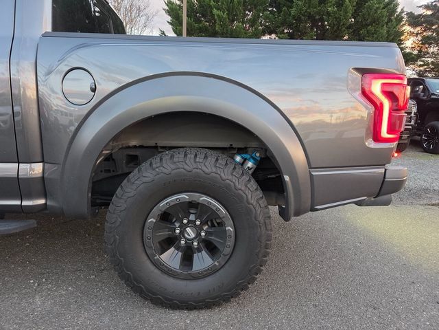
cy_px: 165
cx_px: 220
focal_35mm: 23
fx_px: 292
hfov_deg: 73.9
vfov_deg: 58.9
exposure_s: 1/120
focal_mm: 6.3
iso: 250
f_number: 1.7
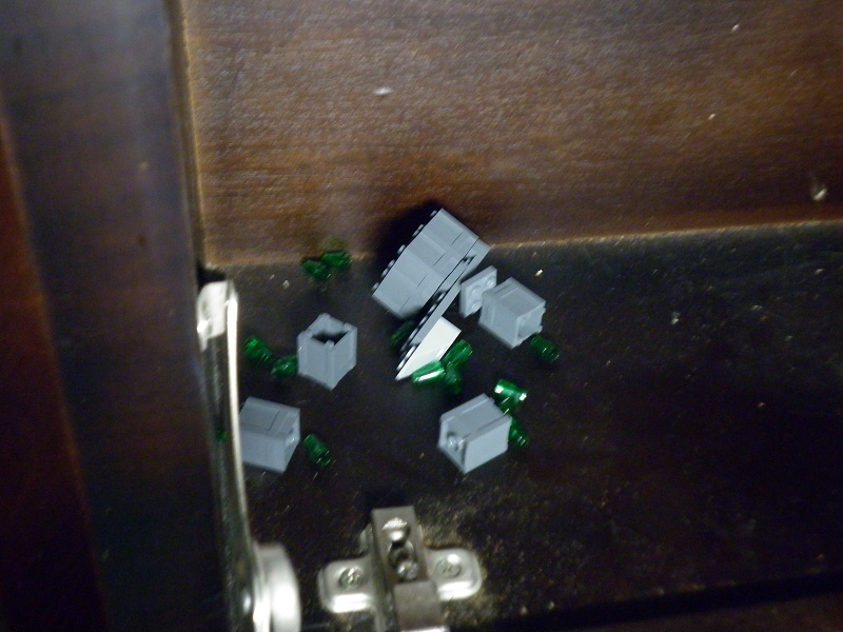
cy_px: 316
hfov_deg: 42.9
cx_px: 422
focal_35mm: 44
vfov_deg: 32.9
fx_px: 1072
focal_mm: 7.9
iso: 500
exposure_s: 1/8
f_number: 3.5
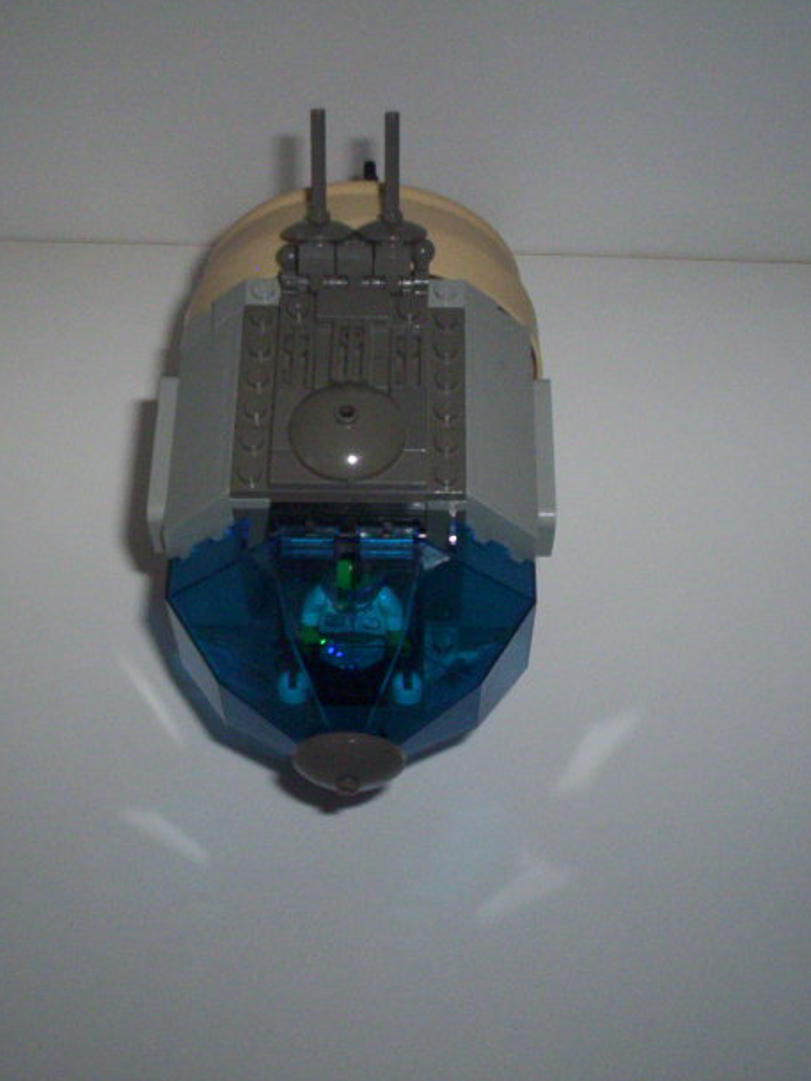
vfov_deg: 37.5
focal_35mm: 51
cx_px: 405
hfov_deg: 28.6
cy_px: 538
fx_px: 1593
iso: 140
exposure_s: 1/60
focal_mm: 4.99
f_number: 4.5
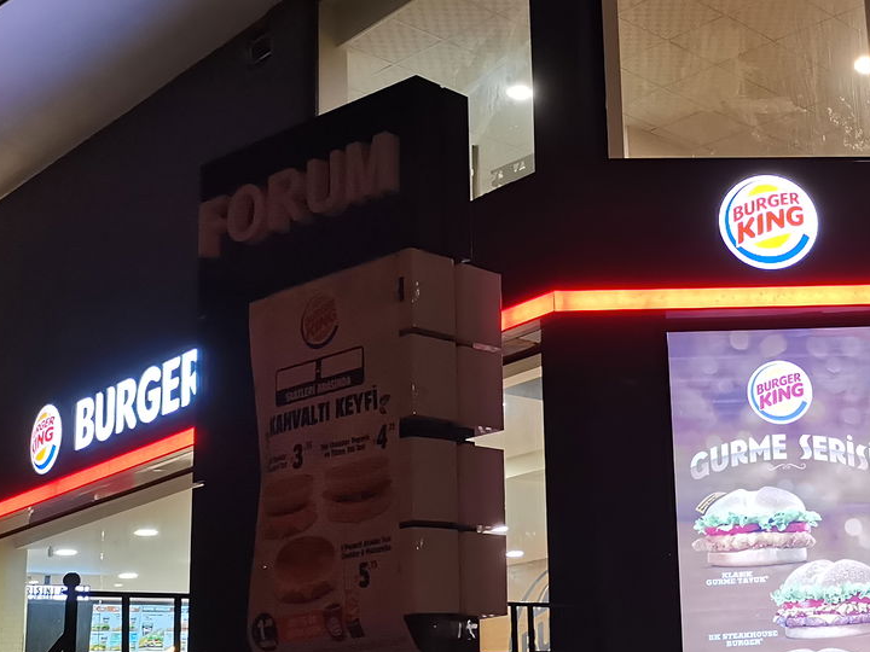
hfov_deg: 30.3
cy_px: 396
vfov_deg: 24.4
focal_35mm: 60
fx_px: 1508
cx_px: 835
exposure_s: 1/100
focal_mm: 5.58
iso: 400
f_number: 1.8
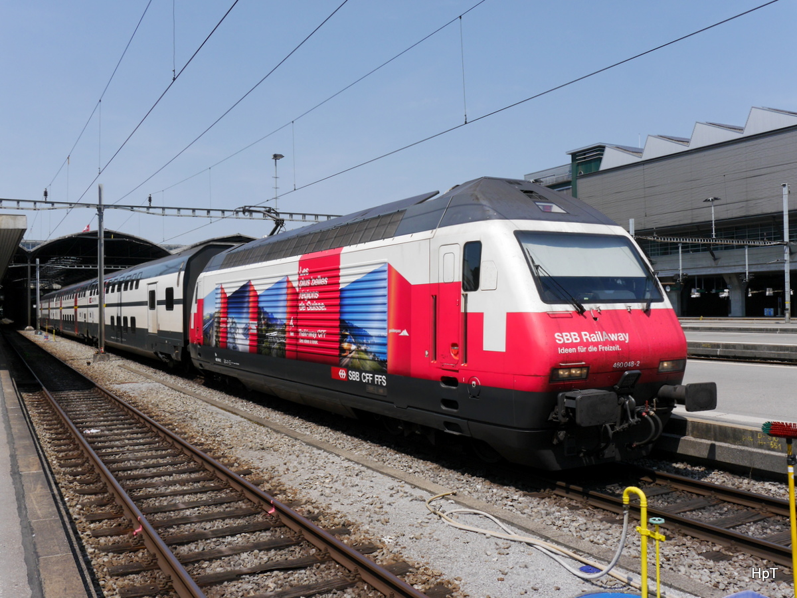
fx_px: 737
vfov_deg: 44.2
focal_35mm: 32
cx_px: 398
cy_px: 299
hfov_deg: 56.8
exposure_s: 1/500
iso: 160
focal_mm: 16
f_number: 9
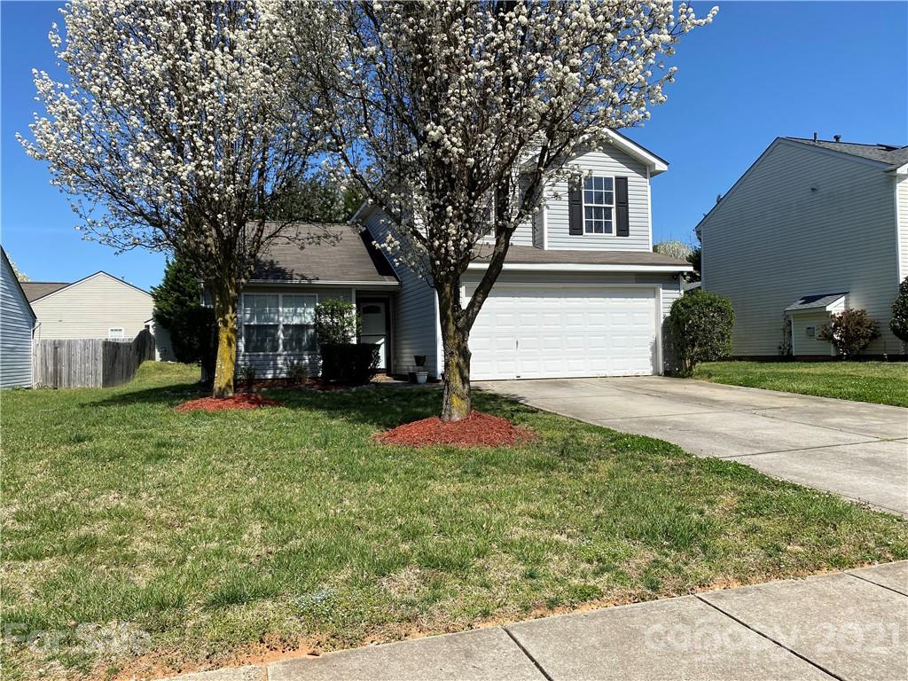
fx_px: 682
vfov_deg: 53.1
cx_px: 454
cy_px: 340
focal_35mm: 26
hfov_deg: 67.3
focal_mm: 4.25
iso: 32
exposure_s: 1/3040
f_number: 1.8
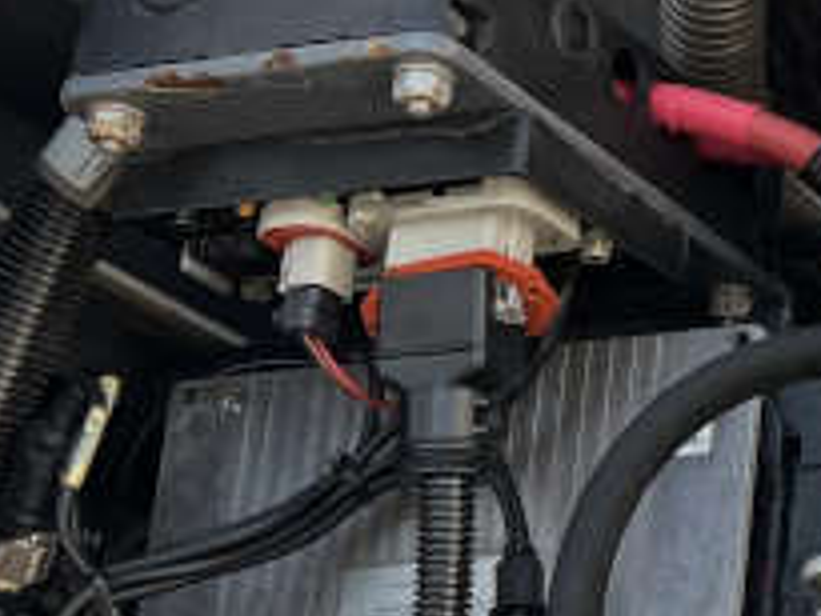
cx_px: 1474
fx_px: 3014
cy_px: 396
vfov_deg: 11.7
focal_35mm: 127
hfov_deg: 13.8
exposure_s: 1/957
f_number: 1.5
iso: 50
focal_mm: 5.7
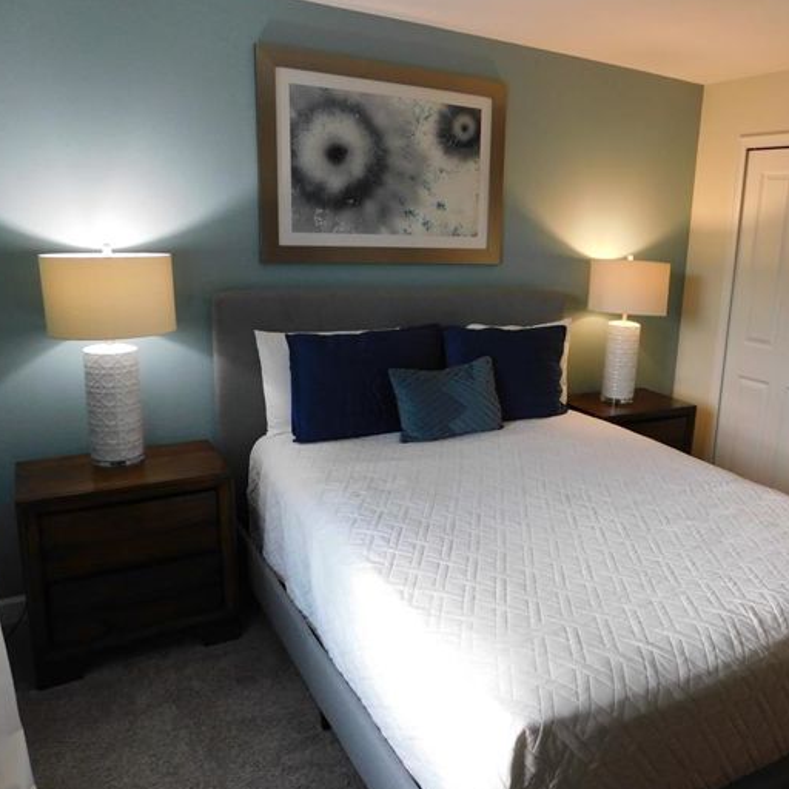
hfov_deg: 56.5
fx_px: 722
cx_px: 499
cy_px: 393
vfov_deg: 57.3
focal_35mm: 28
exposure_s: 1/30
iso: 280
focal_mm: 4
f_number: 3
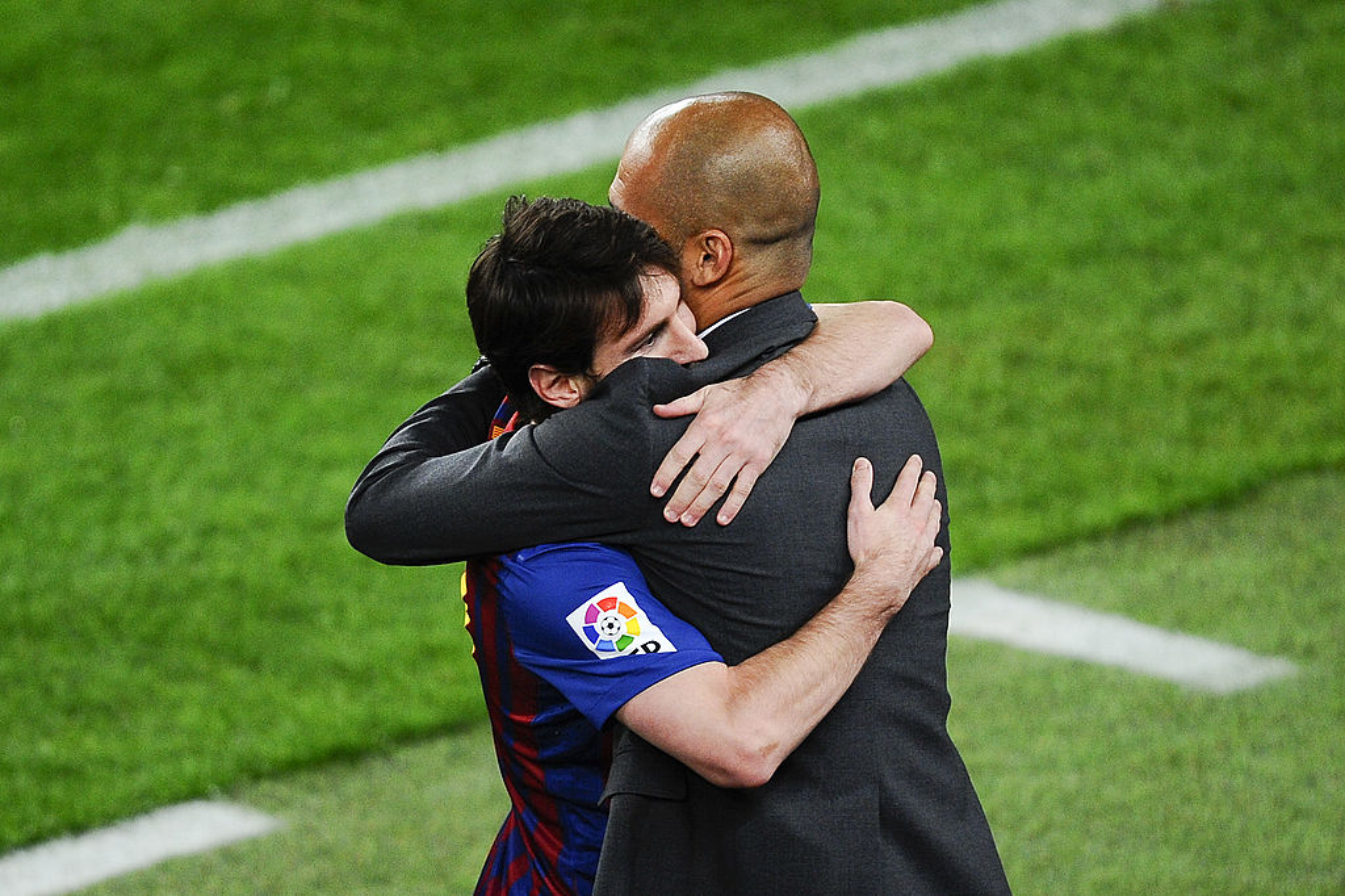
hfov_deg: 5.2
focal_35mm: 400
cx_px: 672
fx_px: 14939
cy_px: 448
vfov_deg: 3.4
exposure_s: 1/800
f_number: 2.8
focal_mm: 400
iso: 1250
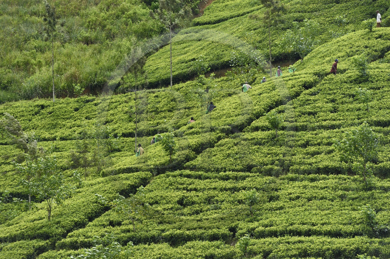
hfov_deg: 10.3
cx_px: 195
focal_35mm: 200
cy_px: 130
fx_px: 2165
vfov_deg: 6.9
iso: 200
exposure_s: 1/250
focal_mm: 200
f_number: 8
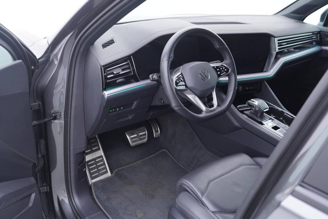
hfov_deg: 53.1
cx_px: 164
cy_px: 110
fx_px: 328
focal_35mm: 36
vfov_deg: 36.9
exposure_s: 1/40
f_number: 2.8
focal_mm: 24
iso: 200
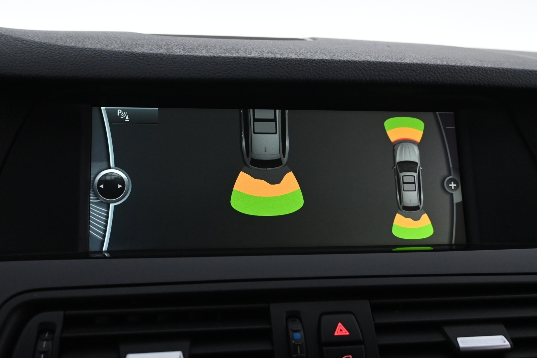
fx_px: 593
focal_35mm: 40
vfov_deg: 33.6
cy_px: 179
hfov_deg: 48.7
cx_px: 268
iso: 3200
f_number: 4.5
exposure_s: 1/80
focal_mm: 26.5
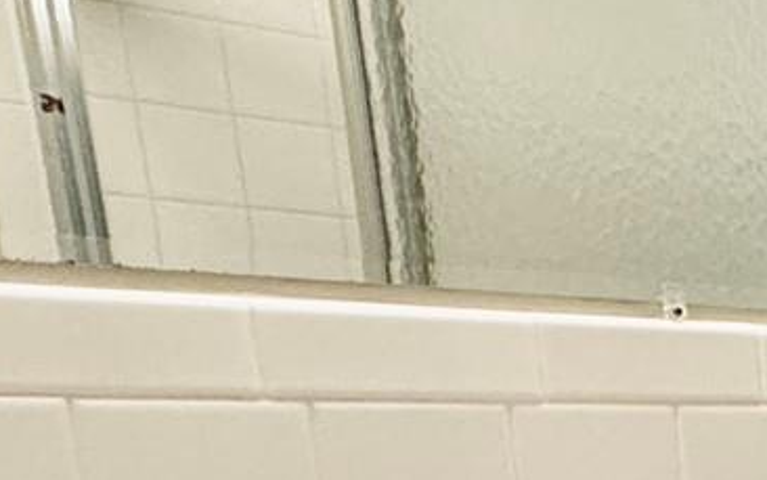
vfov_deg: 14.0
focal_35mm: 83
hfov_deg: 17.7
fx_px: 1736
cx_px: 1521
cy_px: 859
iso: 250
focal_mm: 2.22
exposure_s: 1/120
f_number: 2.2
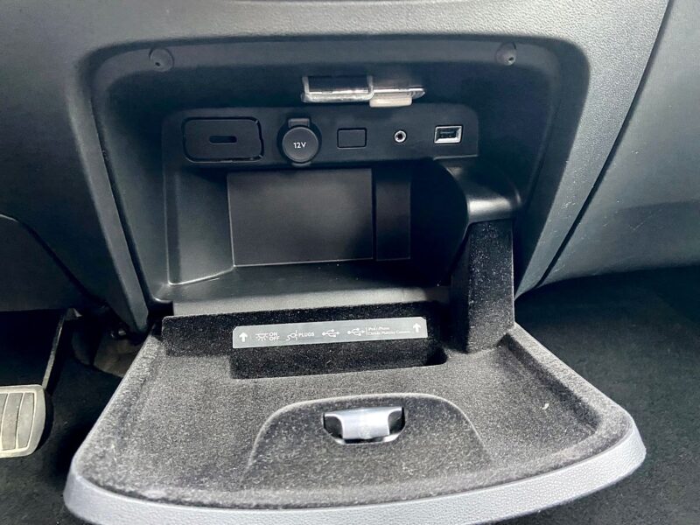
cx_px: 350
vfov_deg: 53.1
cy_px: 262
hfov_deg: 67.3
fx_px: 526
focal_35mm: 26
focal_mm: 4.25
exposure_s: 1/30
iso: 800
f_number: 1.8
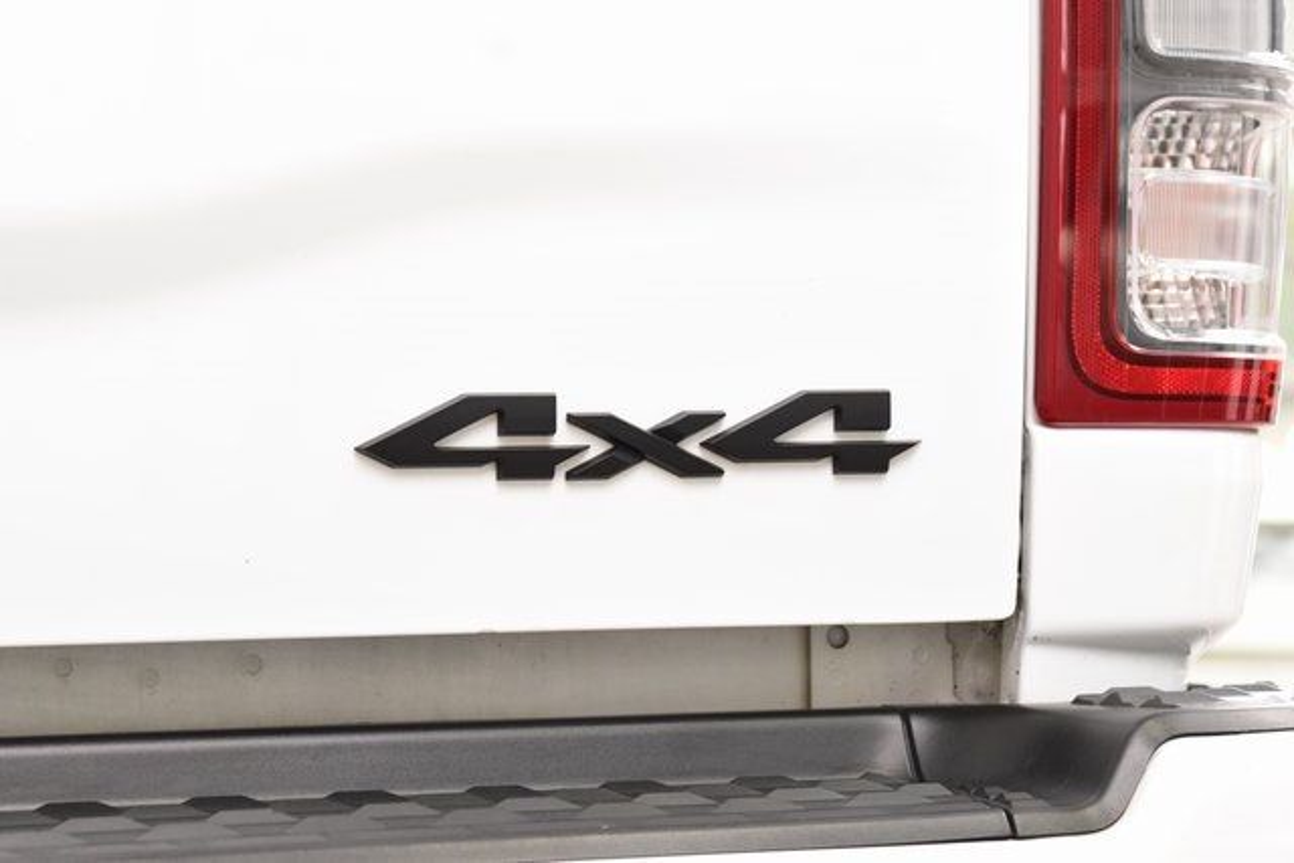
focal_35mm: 105
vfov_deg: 13.0
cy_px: 432
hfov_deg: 19.5
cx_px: 647
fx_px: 3775
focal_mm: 70
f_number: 6.3
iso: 1600
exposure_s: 1/60
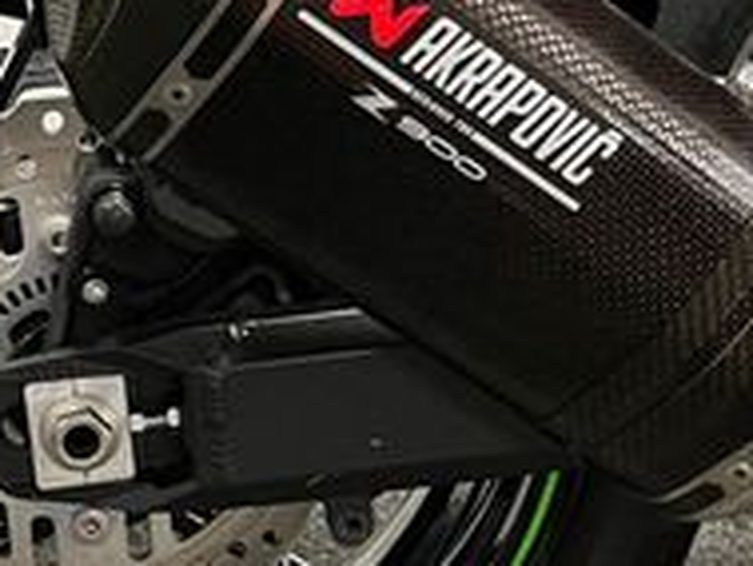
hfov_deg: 21.9
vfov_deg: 16.7
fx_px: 1915
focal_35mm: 88
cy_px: 407
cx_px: 147
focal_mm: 5.1
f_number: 1.6
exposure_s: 1/50
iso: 500
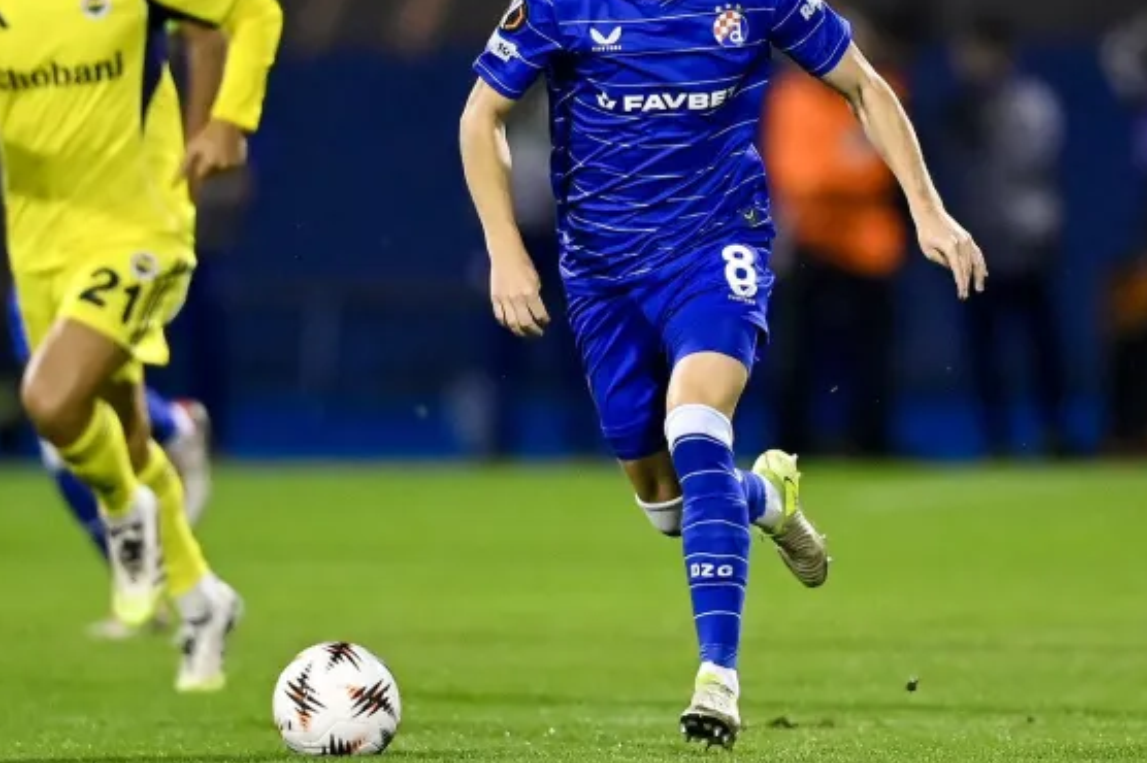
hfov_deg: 3.8
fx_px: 17417
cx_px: 386
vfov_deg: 2.5
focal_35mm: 547
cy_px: 247
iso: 4000
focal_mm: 400
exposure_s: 1/2000
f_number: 2.8
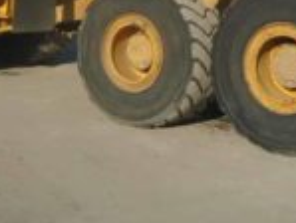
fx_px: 710
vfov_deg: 16.8
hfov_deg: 23.5
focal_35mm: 83
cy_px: -64
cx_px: 183
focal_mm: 5.5
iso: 100
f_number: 8.8
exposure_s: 1/250
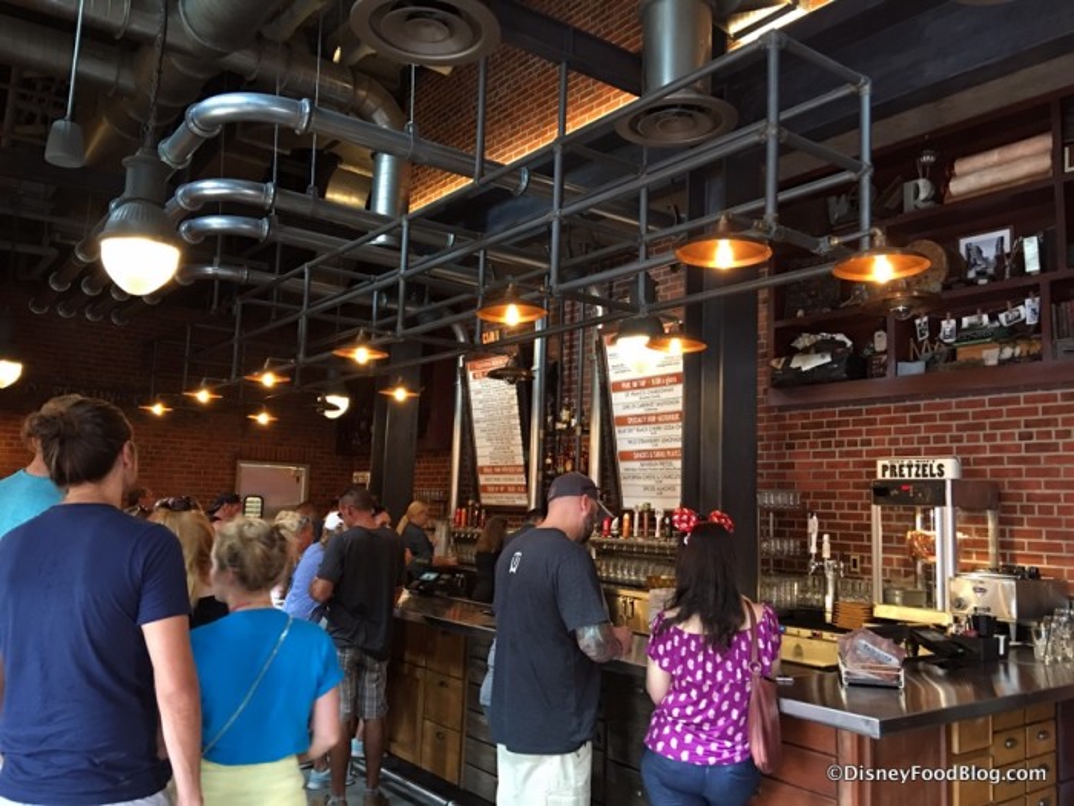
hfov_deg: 61.7
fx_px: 900
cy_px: 403
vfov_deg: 48.2
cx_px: 537
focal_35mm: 29
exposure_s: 1/15
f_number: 2.2
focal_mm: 4.15
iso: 100
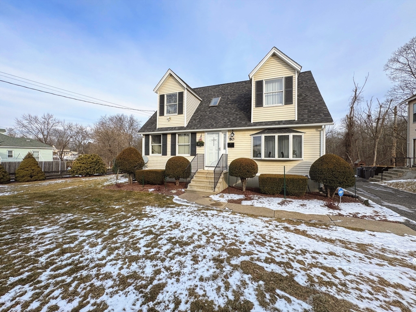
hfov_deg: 102.1
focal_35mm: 14
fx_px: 168
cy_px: 156
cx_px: 208
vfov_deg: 85.7
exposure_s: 1/993
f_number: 2.2
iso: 40
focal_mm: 2.22
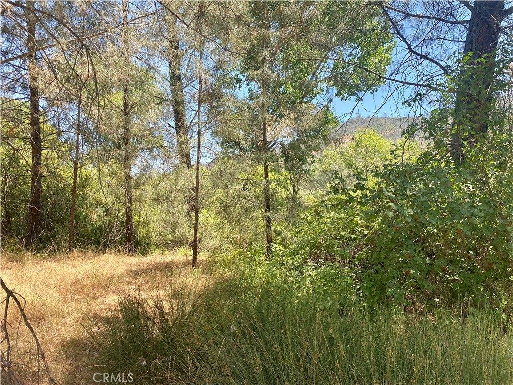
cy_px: 192
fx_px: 385
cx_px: 256
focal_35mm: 26
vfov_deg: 53.1
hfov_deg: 67.3
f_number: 1.8
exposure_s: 1/681
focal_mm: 4.25
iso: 32
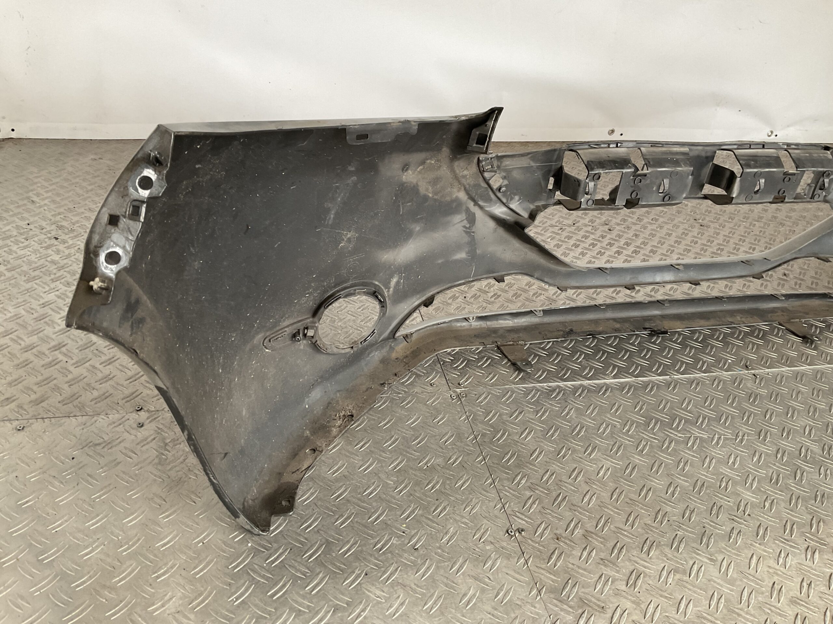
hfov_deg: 61.7
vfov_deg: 48.2
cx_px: 416
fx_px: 698
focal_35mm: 29
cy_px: 312
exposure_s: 1/60
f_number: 1.8
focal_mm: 3
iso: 50
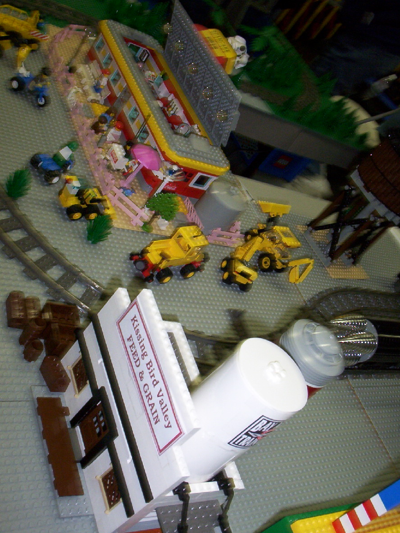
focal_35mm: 39
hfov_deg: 36.8
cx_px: 200
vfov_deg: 47.9
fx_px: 601
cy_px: 266
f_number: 4.5
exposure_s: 1/30
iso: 140
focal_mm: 6
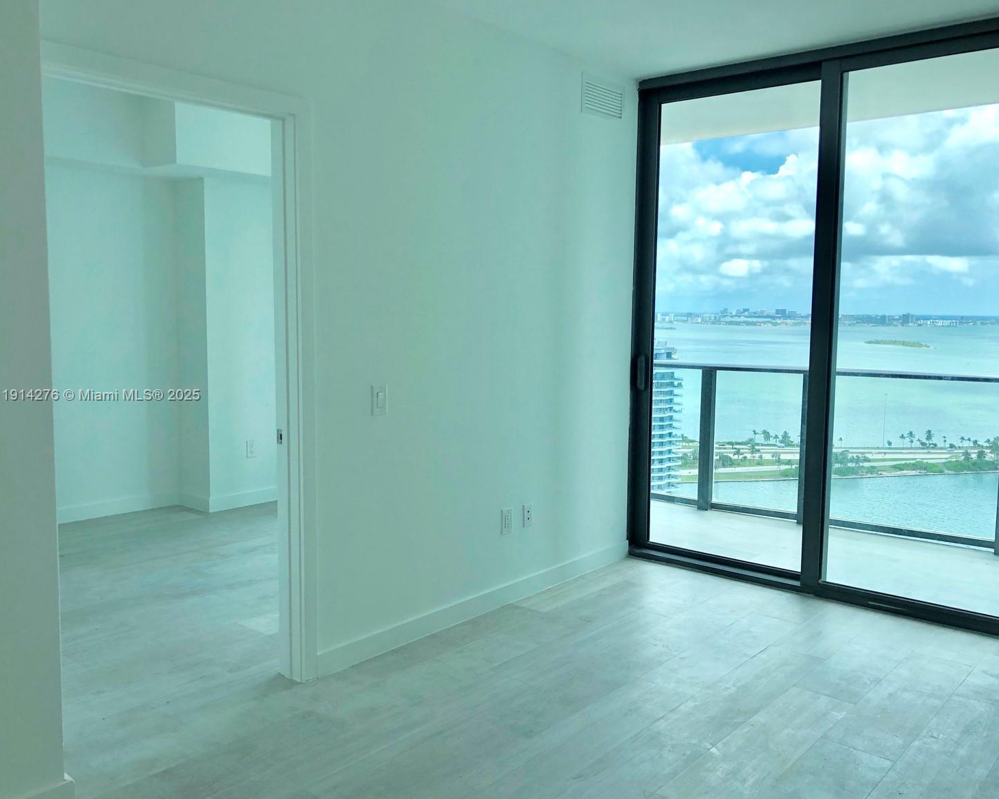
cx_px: 529
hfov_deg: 58.7
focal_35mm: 30
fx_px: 887
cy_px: 396
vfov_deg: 48.5
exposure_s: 1/639
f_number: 1.8
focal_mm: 4
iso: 20
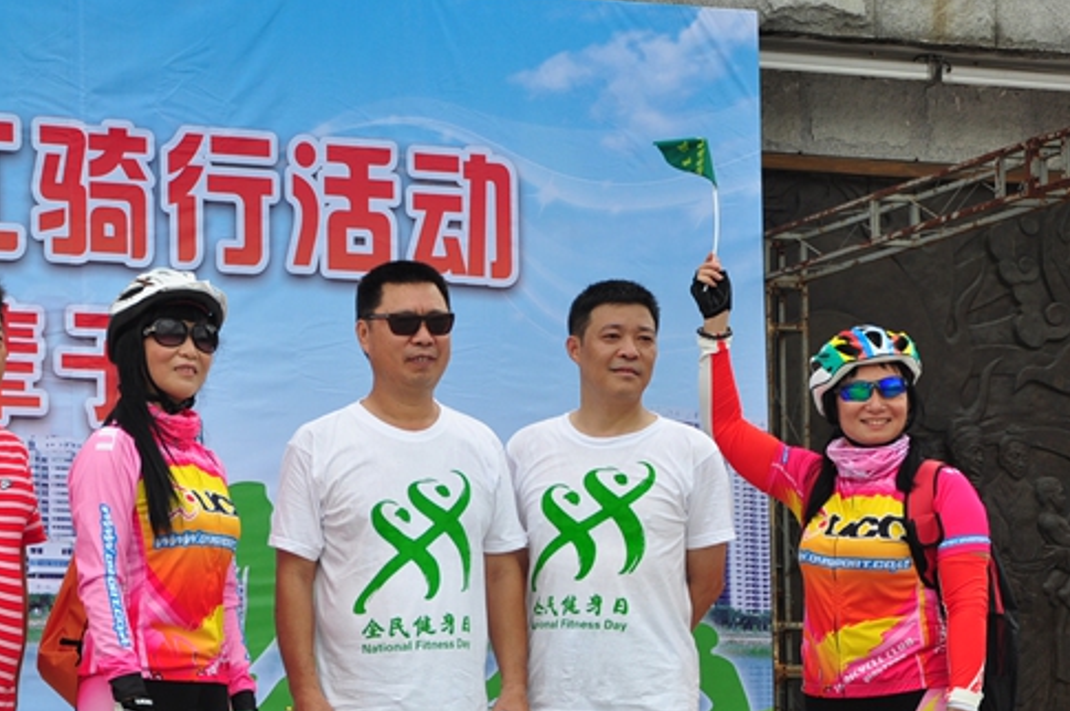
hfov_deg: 19.6
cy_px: 538
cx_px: 302
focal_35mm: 104
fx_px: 3087
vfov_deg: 13.1
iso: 200
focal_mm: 42
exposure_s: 1/640
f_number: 5.6
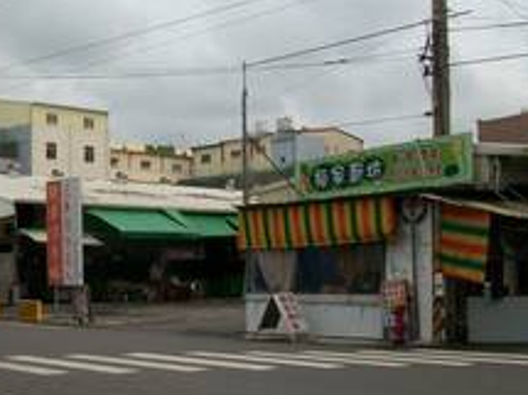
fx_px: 869
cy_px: 231
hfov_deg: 32.8
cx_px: 98
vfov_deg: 25.6
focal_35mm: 57
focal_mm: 5.7
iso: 80
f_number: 5.5
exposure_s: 1/640
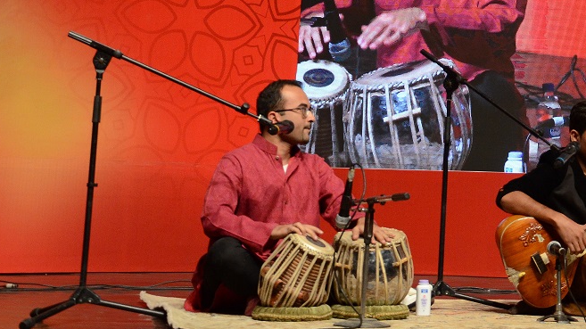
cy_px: 6
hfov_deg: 20.9
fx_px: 1553
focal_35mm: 100
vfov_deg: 12.0
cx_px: 522
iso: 1600
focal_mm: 34
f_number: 5.6
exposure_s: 1/125
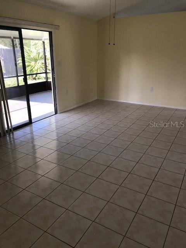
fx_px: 201
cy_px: 124
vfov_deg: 63.4
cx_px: 93
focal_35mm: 28
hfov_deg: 49.7
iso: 20
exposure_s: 1/83
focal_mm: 3.99
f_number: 1.8
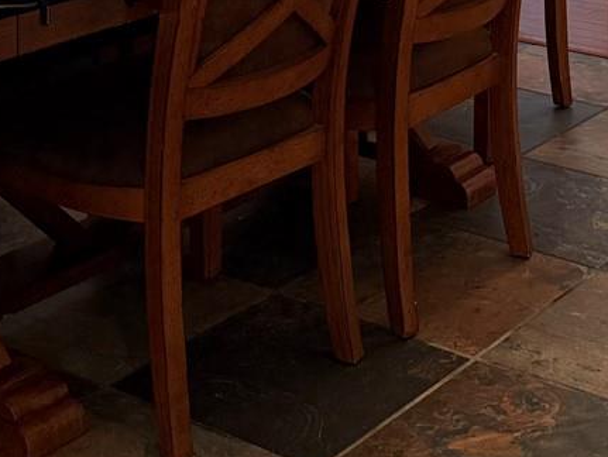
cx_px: 385
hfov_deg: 21.9
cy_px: -240
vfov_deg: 15.3
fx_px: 1565
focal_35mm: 89
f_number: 1.78
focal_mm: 6.76
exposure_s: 1/60
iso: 320
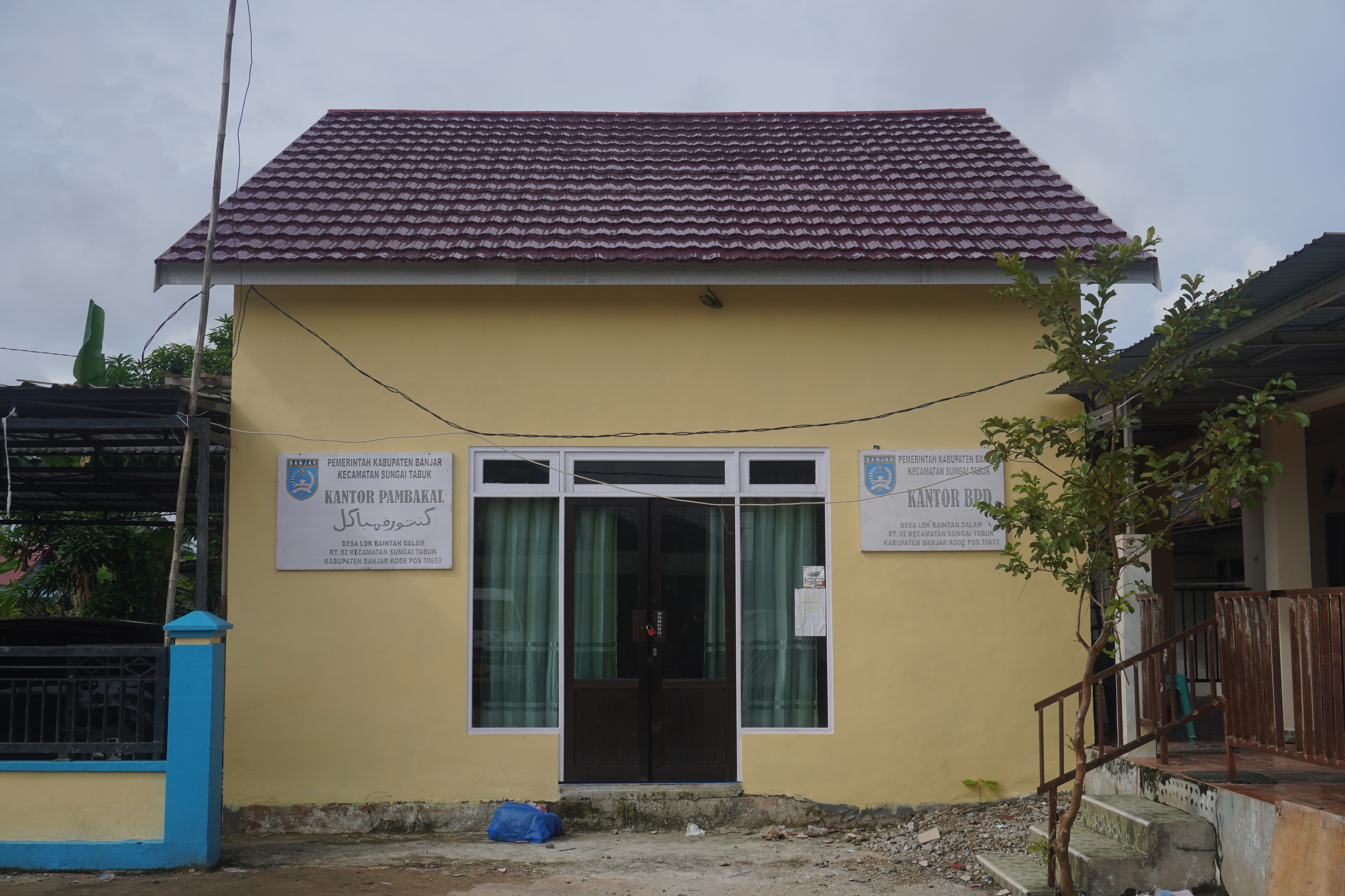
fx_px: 1513
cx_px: 672
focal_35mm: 40
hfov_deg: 47.9
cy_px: 448
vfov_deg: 33.0
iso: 100
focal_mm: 27
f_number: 13
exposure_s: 1/250
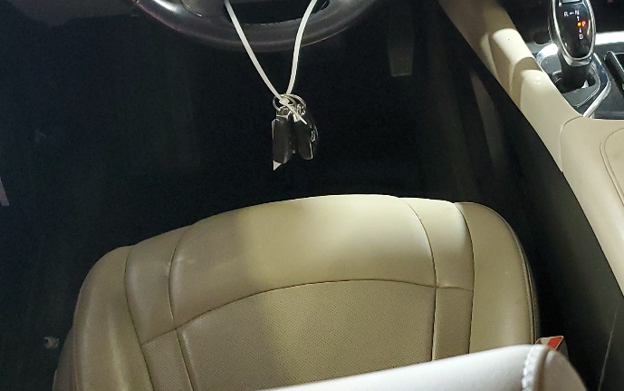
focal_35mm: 64
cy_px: 161
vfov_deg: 20.3
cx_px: 562
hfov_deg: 30.6
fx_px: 1089
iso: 289
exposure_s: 1/40
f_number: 1.5
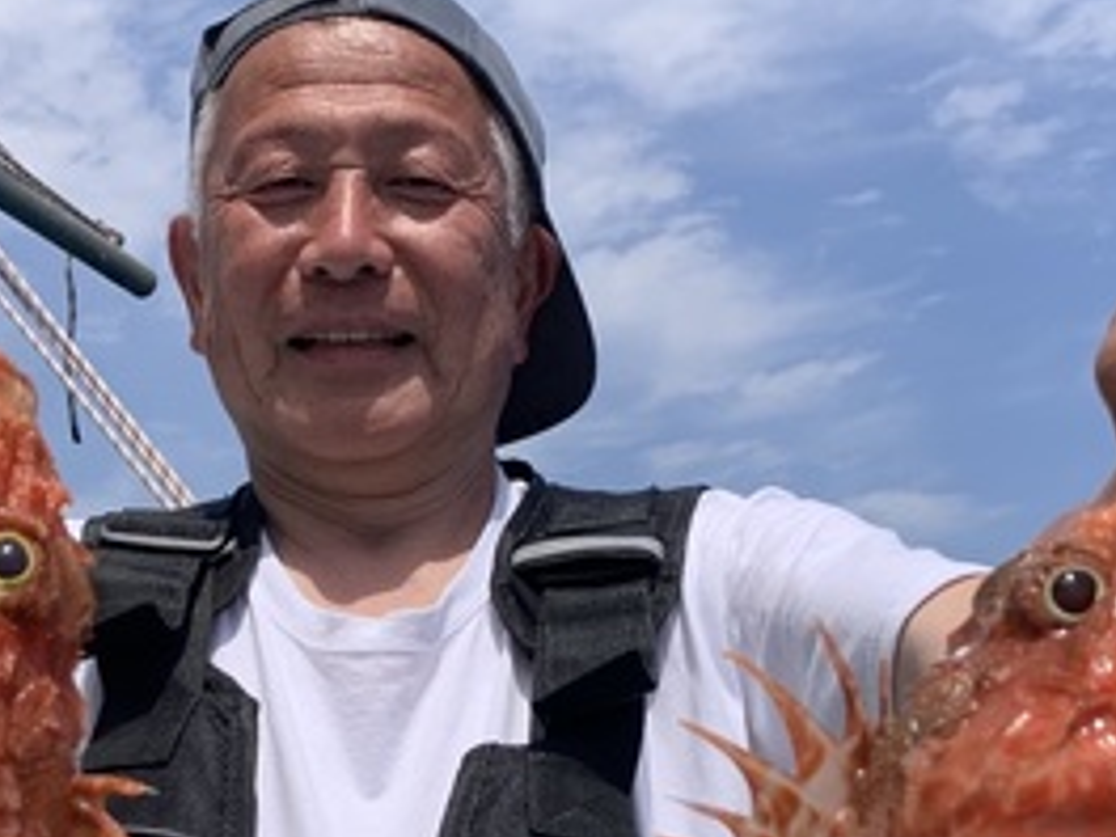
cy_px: 769
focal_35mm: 63
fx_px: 2031
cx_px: 448
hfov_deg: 30.6
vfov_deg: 22.7
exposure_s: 1/2994
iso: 25
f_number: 1.8
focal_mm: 4.25
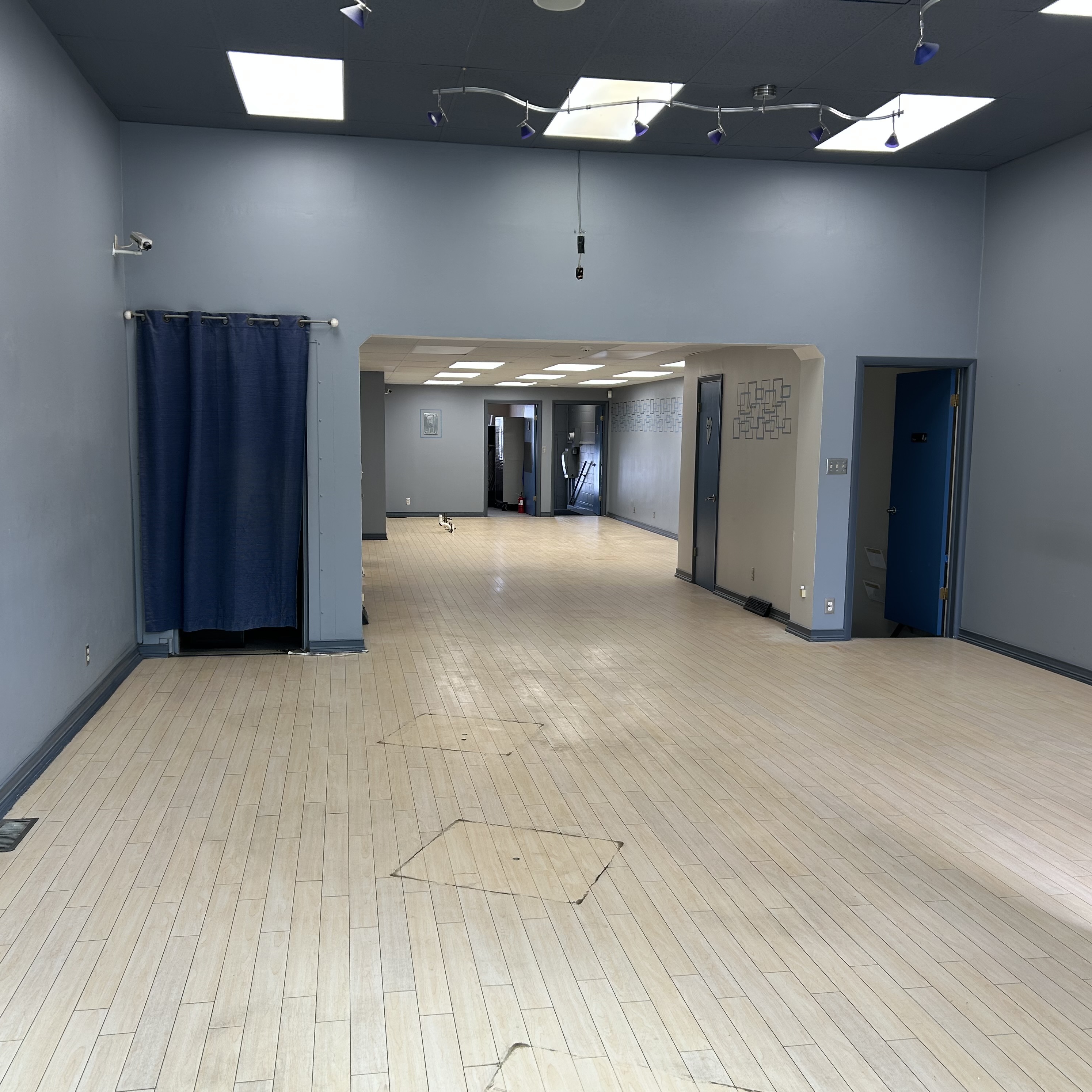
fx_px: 1106
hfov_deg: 52.5
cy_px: 552
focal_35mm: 31
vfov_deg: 52.5
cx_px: 547
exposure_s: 1/120
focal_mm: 5.7
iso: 40
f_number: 1.5
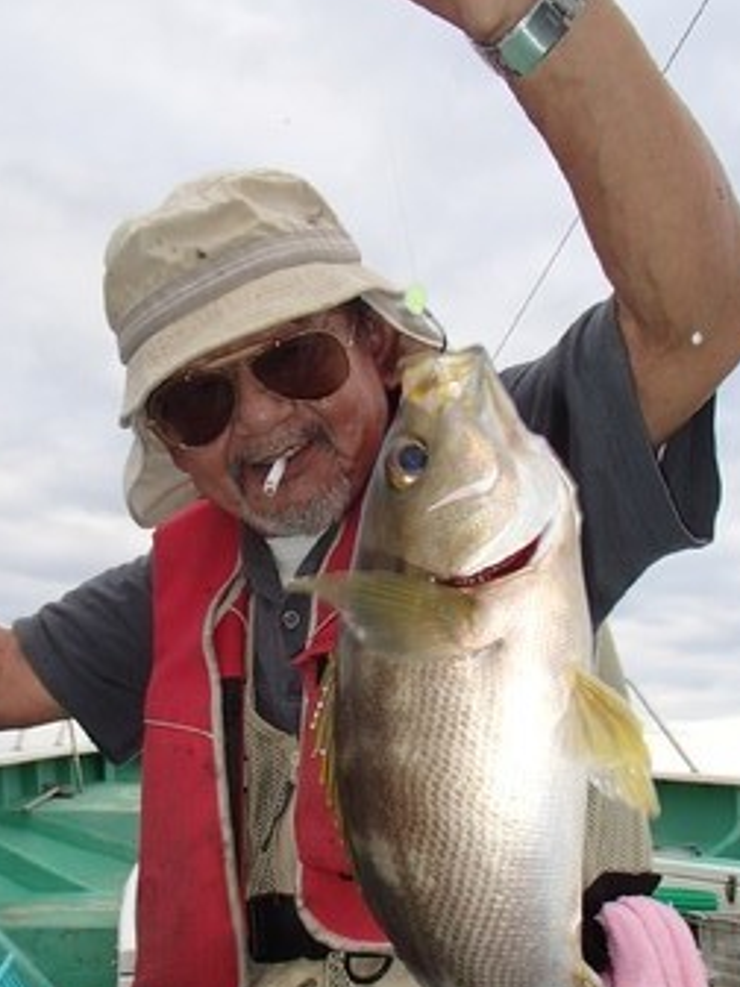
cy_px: 605
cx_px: 279
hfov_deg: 35.8
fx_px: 1140
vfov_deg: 46.5
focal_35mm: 40
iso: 100
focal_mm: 5
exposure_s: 1/125
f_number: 3.9
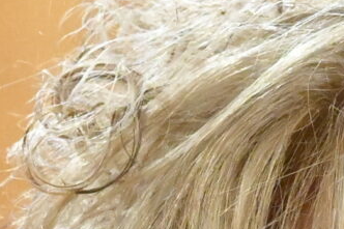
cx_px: 347
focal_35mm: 1788
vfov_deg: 0.8
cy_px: 554
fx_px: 17076
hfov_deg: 1.2
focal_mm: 155
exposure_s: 1/200
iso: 8000
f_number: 4.5
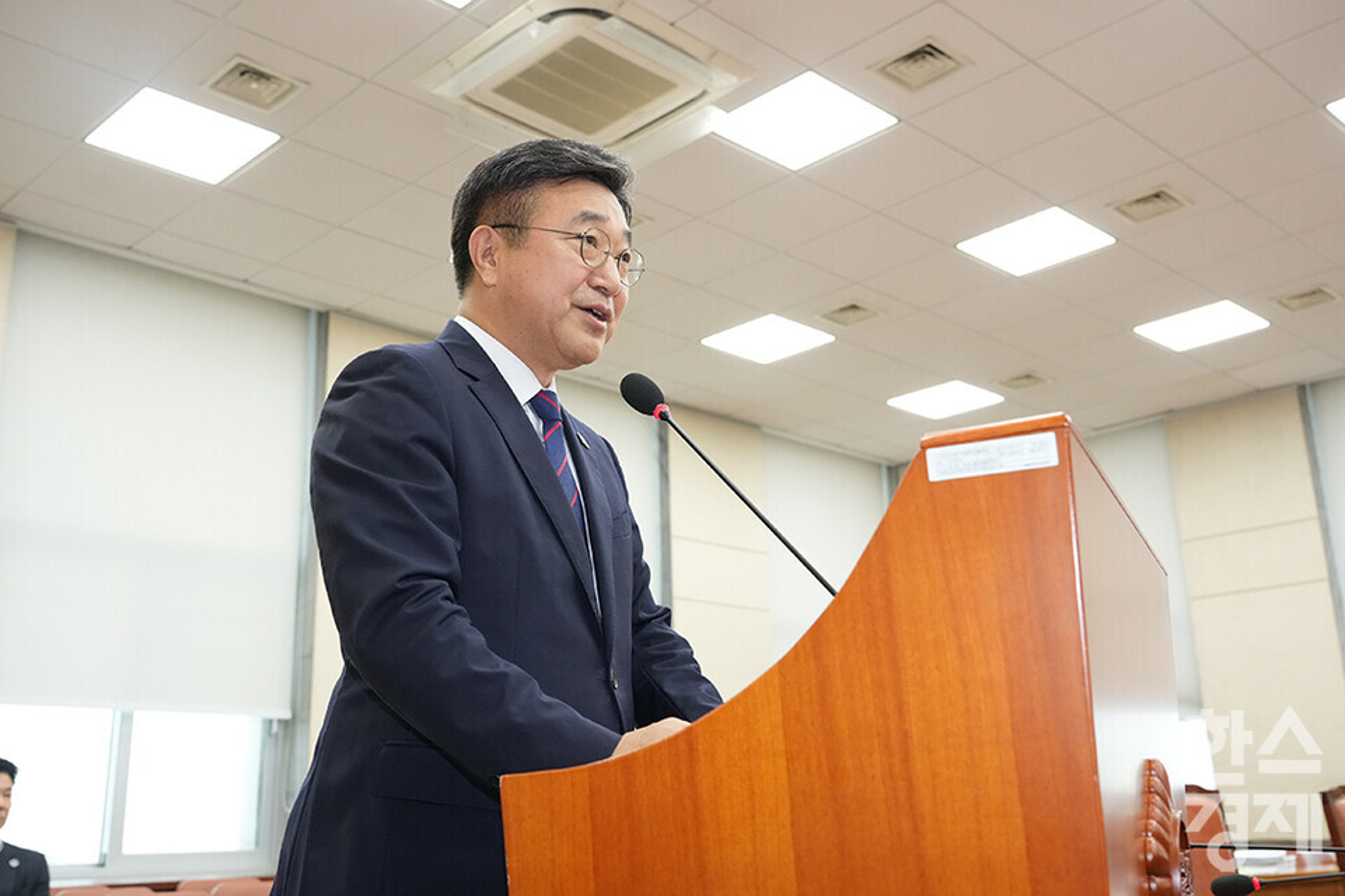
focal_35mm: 35
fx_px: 1308
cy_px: 448
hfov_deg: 54.4
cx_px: 672
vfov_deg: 37.9
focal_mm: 35
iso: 3200
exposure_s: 1/200
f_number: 5
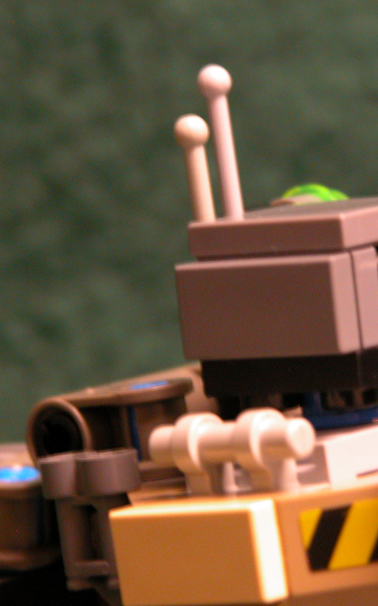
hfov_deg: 3.3
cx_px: 348
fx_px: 6545
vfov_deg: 5.3
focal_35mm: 397
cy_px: 303
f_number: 5.3
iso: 400
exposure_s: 1/3.3
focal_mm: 71.2
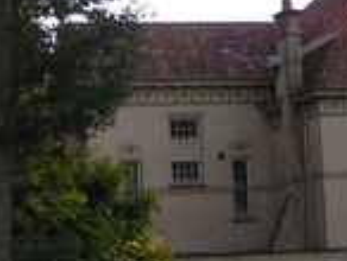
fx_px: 1938
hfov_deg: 10.1
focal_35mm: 193
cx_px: 390
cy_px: 90
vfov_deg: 7.7
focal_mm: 7.3
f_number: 4.5
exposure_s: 1/125
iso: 50
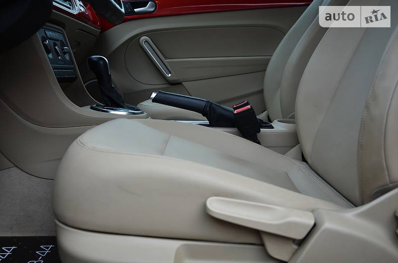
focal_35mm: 39
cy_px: 132
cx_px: 199
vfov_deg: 34.1
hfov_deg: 49.6
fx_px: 430
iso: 320
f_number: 5.6
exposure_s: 1/125
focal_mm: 26
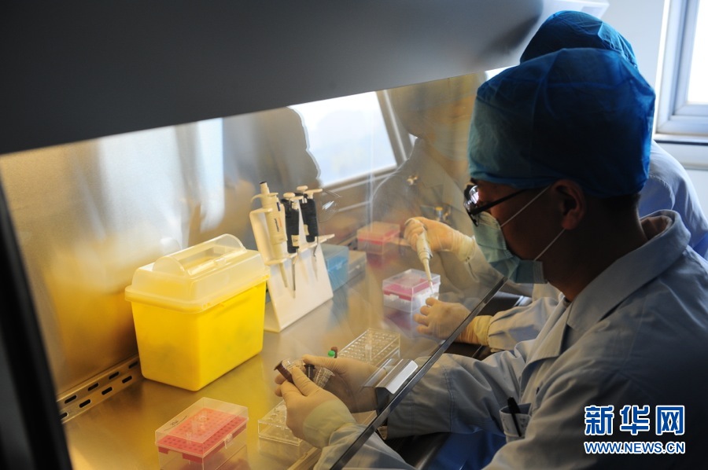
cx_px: 354
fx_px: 786
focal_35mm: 40
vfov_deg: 33.3
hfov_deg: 48.5
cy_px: 235
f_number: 5
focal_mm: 40
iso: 640
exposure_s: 1/160
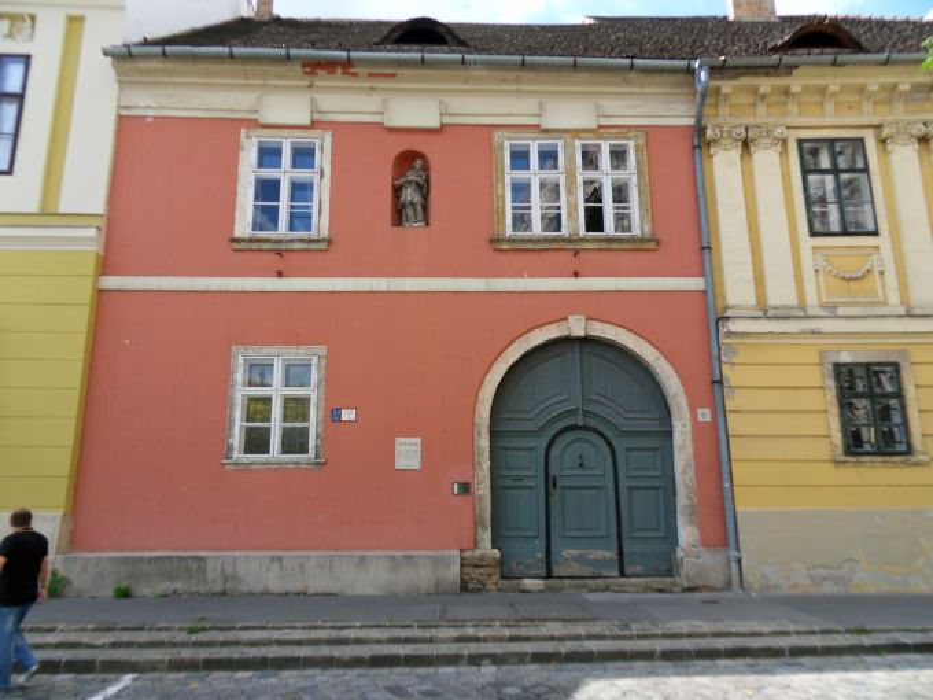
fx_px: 647
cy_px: 350
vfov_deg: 56.8
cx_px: 466
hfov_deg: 71.6
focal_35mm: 24
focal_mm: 4.2
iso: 80
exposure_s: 1/90
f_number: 7.5
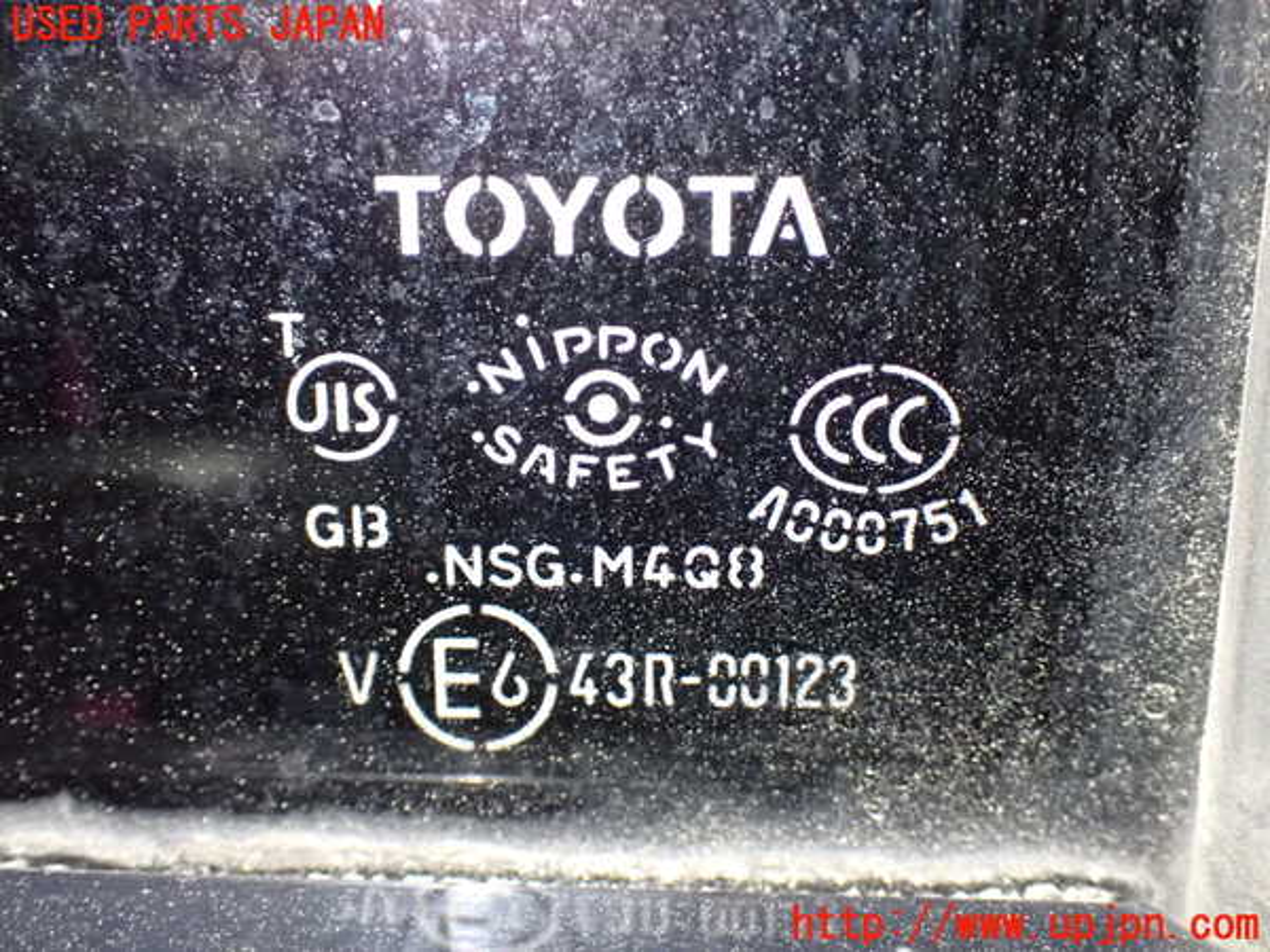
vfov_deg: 32.9
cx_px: 635
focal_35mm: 44
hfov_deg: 42.9
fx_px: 1614
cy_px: 476
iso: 1600
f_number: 2.9
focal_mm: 7.84
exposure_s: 1/20
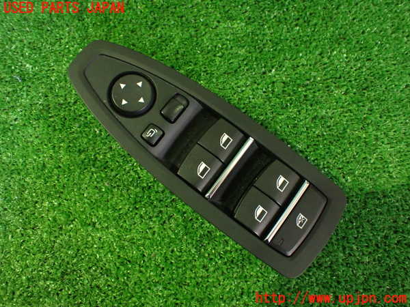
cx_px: 205
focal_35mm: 30
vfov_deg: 46.8
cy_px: 154
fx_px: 355
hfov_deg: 60.0
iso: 1000
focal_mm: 5.4
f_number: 2.3
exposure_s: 1/30
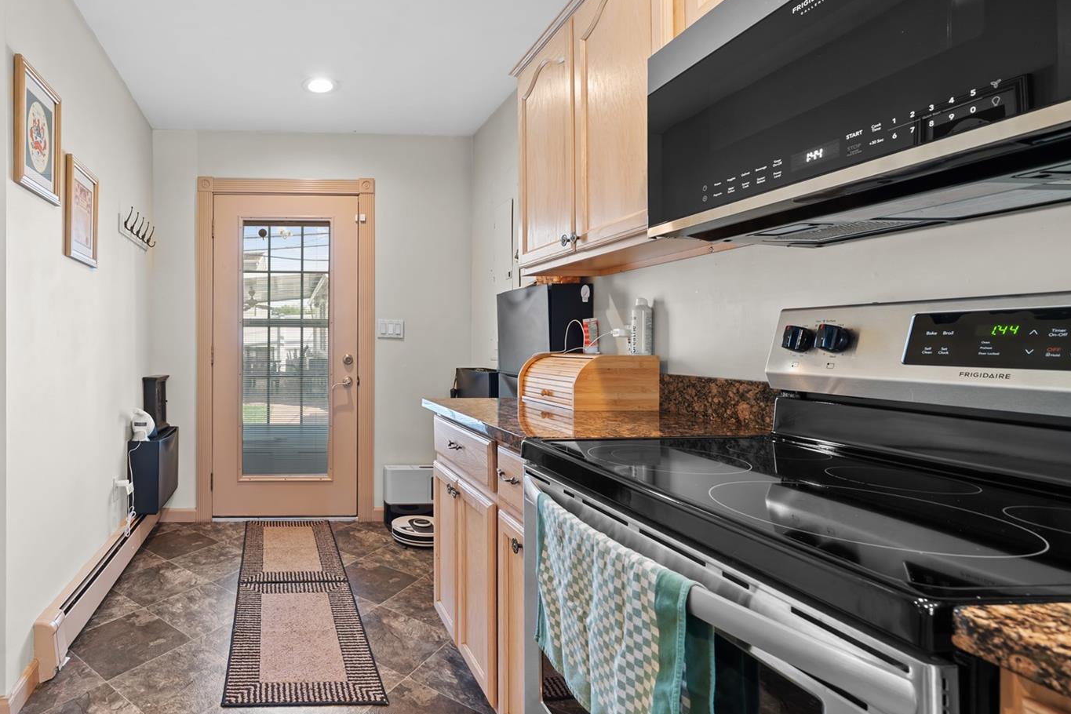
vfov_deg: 67.3
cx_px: 300
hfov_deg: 84.5
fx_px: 535
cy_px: 339
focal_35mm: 18
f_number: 8
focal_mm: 12
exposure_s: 1/1.67
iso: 250
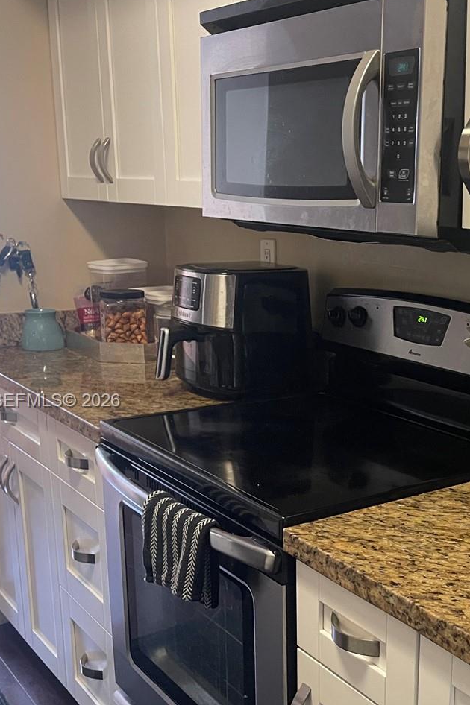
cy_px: 402
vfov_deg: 44.4
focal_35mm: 44
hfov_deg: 28.4
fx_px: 862
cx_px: 485
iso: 400
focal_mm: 5.1
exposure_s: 1/40
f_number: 1.6
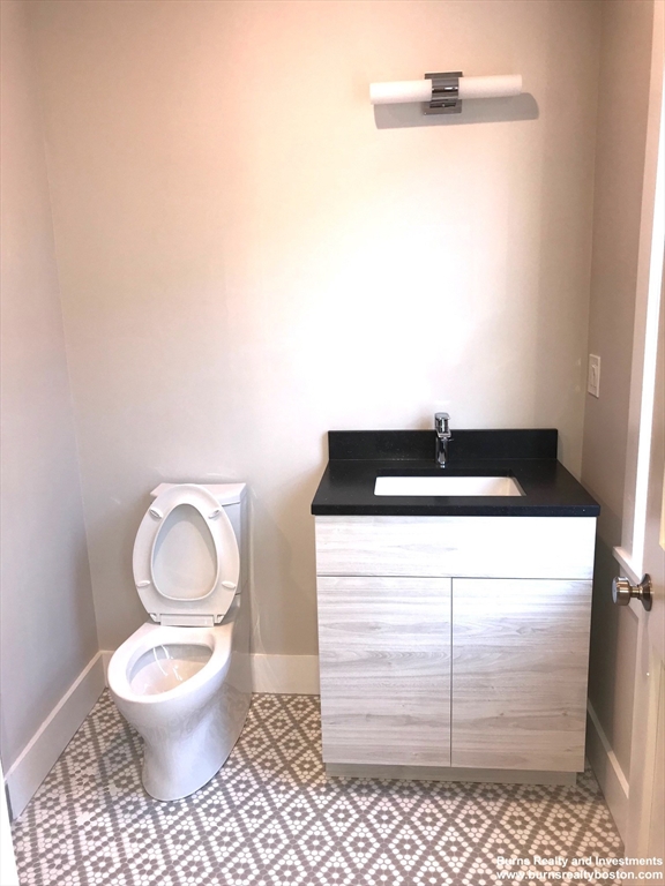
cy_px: 443
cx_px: 332
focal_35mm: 28
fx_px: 717
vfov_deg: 63.4
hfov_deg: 49.7
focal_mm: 3.99
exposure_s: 1/30
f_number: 1.8
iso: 25
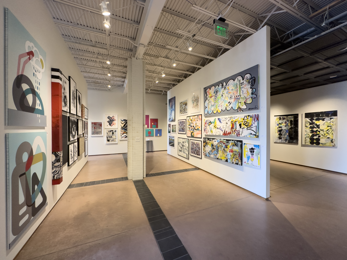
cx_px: 174
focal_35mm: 14
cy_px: 130
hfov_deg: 102.1
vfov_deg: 85.7
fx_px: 140
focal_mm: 2.22
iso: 200
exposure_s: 1/120
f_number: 2.2
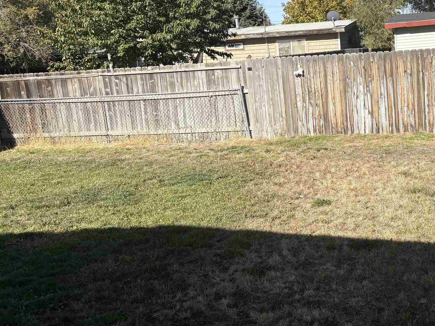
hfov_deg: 38.2
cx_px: 347
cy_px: 148
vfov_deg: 30.2
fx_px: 603
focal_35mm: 48
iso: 50
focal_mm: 5.96
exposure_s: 1/3279
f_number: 1.6
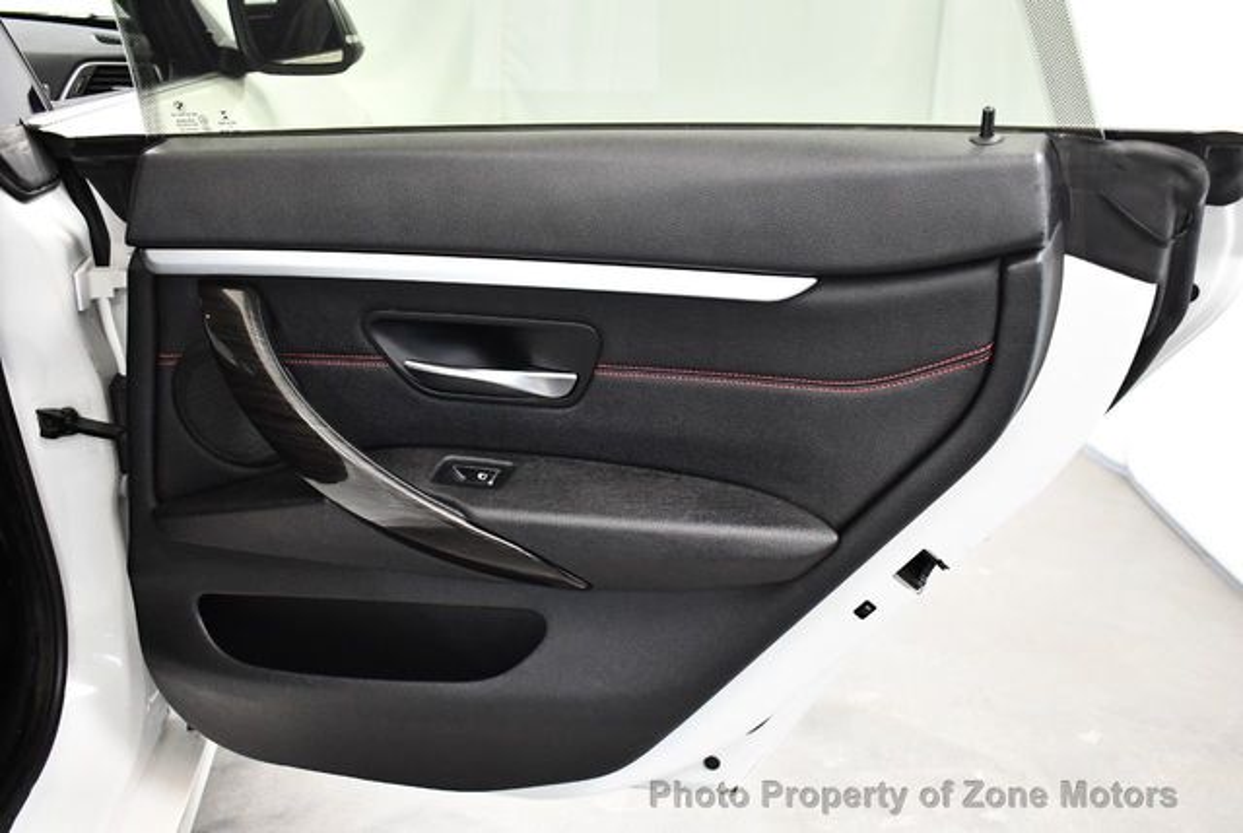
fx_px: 1245
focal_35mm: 36
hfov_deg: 53.1
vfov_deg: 37.0
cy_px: 416
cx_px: 622
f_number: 3.5
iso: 3200
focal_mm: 18
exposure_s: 1/100
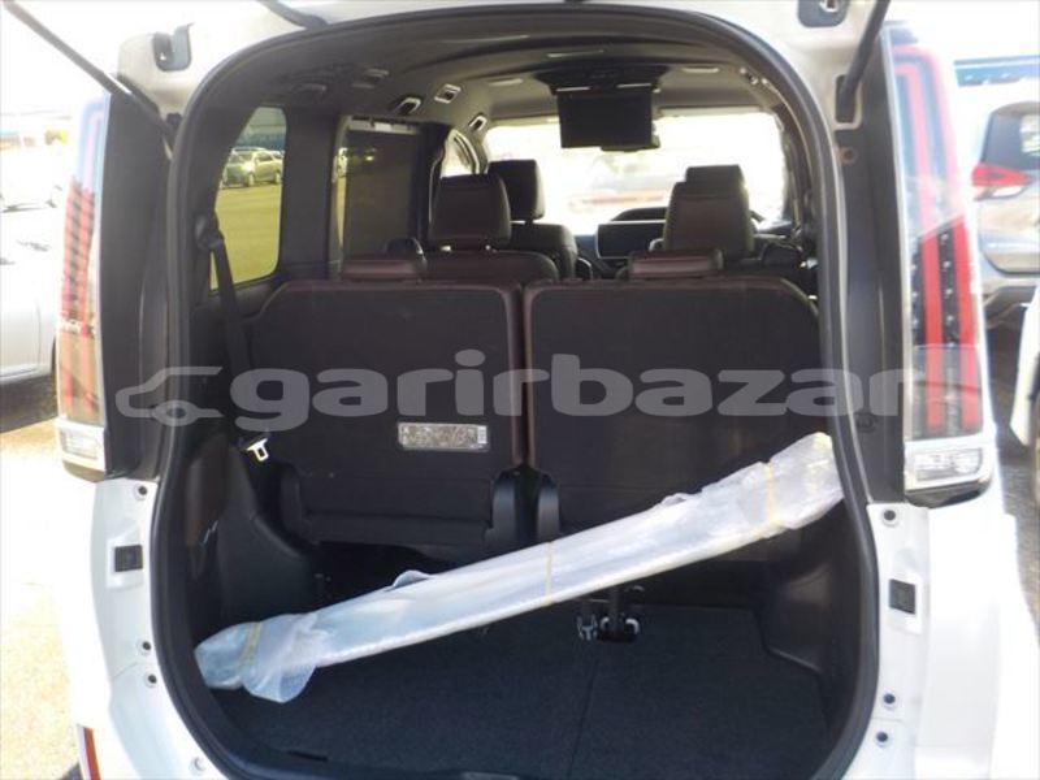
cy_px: 390
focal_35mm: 30
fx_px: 901
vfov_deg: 46.8
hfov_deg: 60.0
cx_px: 520
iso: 125
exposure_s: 1/100
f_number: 3.3
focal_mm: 4.1
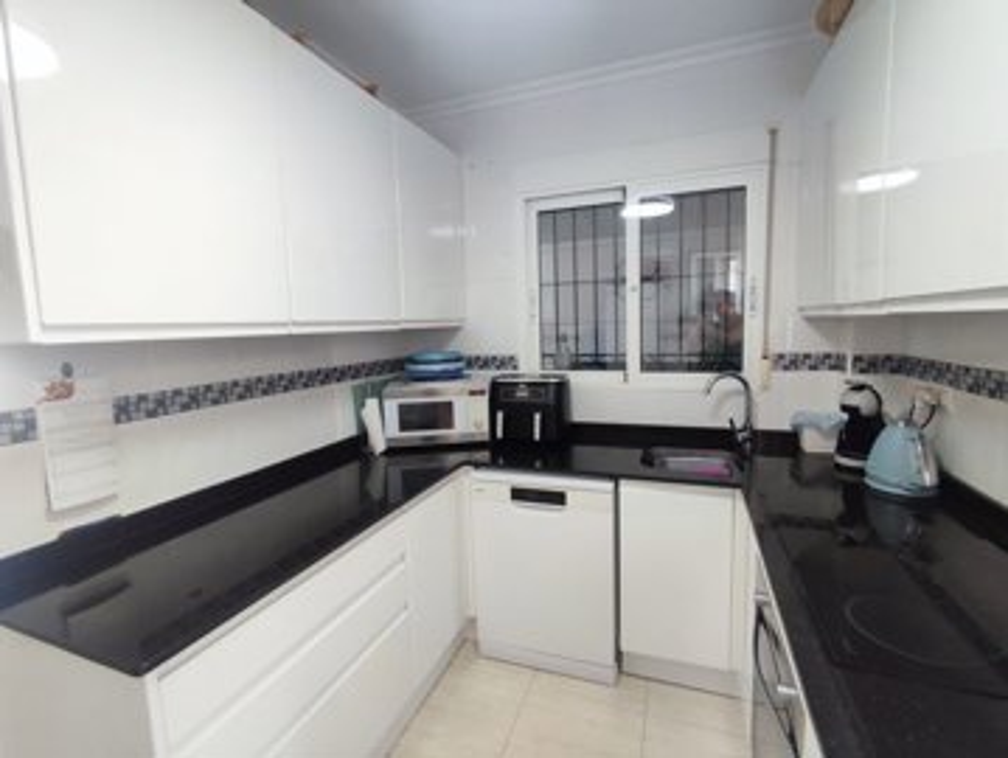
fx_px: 466
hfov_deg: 94.4
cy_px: 379
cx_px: 504
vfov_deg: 78.2
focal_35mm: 16
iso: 196
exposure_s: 1/50
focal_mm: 1.65
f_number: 2.2
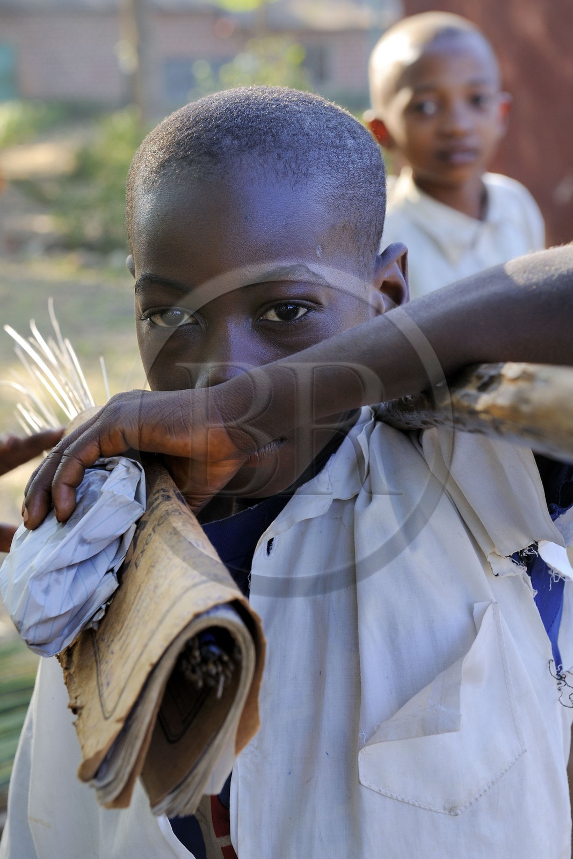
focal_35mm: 62
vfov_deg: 32.4
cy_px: 430
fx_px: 1480
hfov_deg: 21.9
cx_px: 286
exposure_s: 1/160
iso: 400
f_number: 5.6
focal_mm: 62
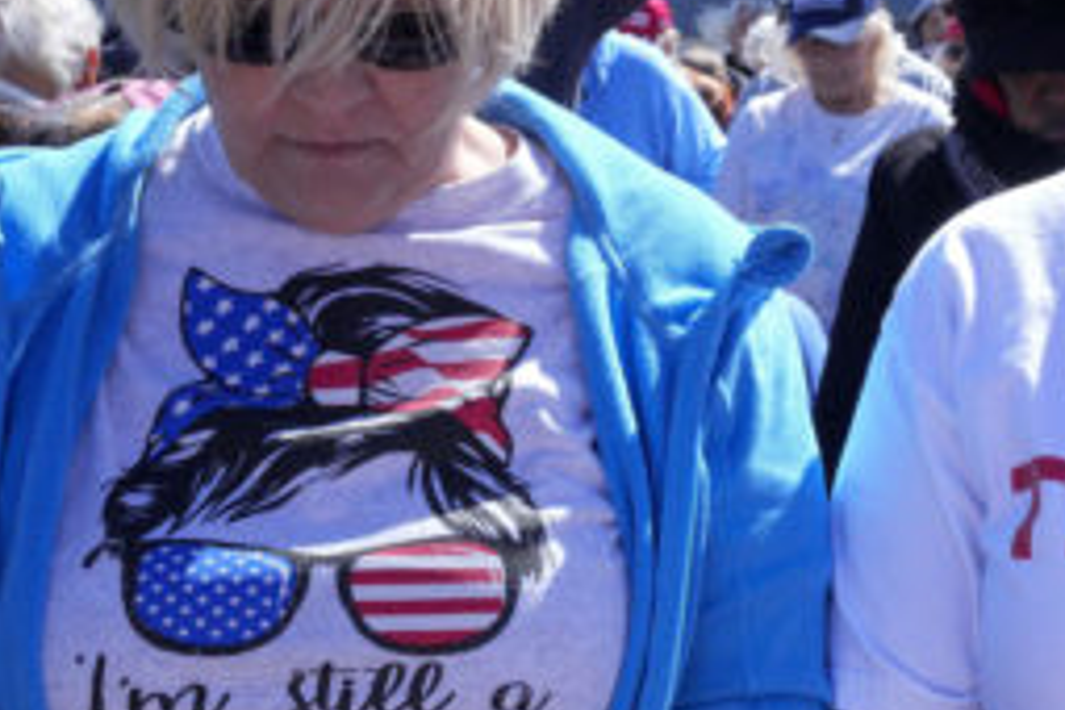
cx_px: 1276
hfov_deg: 15.9
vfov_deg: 11.0
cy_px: 263
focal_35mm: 124
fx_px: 3668
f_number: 16
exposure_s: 1/1000
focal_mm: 49
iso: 3200
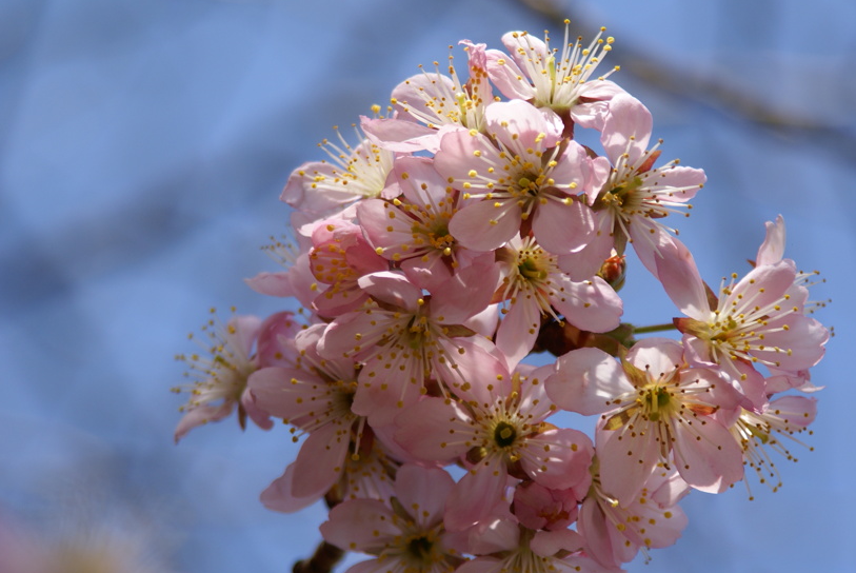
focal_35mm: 378
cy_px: 299
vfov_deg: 3.6
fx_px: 8998
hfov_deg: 5.4
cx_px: 514
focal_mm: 200
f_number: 5.6
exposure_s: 1/400
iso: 100
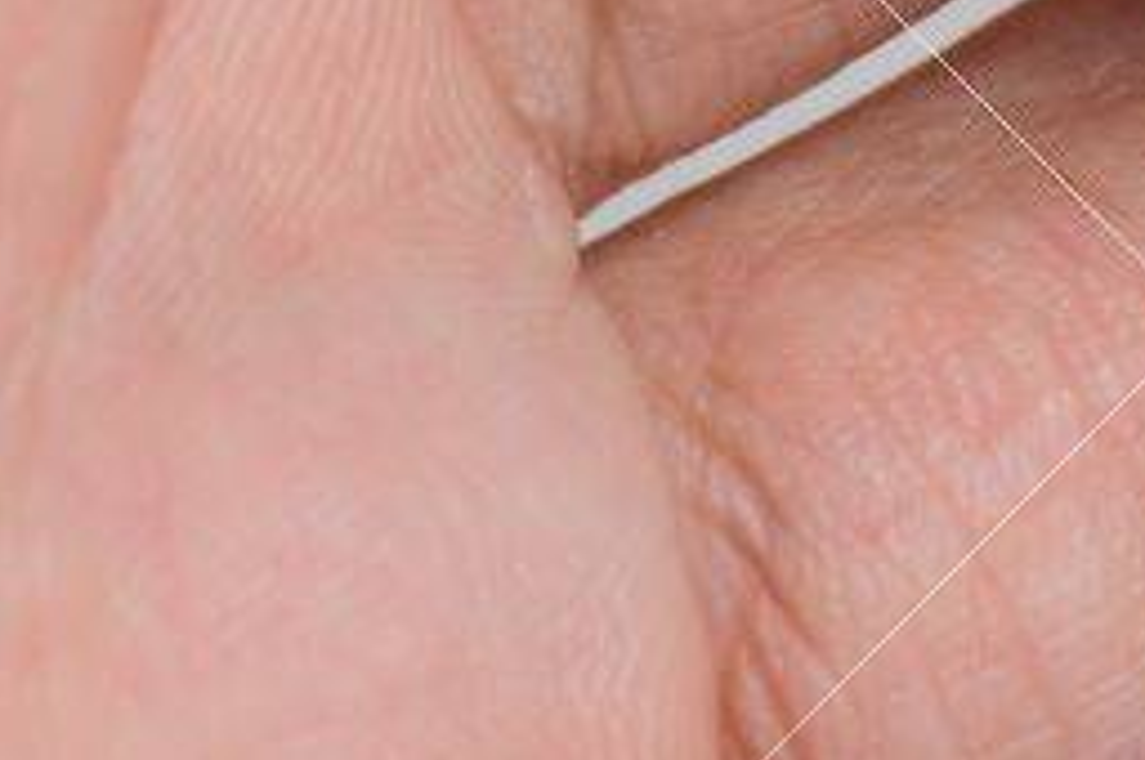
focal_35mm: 534
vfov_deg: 2.6
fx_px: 16962
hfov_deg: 3.8
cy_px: -682
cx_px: 2831
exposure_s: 1/125
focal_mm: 105
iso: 200
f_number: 13
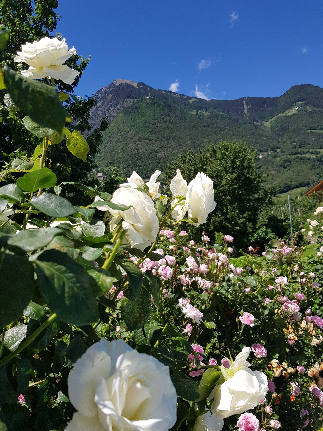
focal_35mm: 26
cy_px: 216
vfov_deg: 67.3
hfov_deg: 53.1
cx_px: 162
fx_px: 323
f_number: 1.7
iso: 40
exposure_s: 1/2408
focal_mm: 4.2
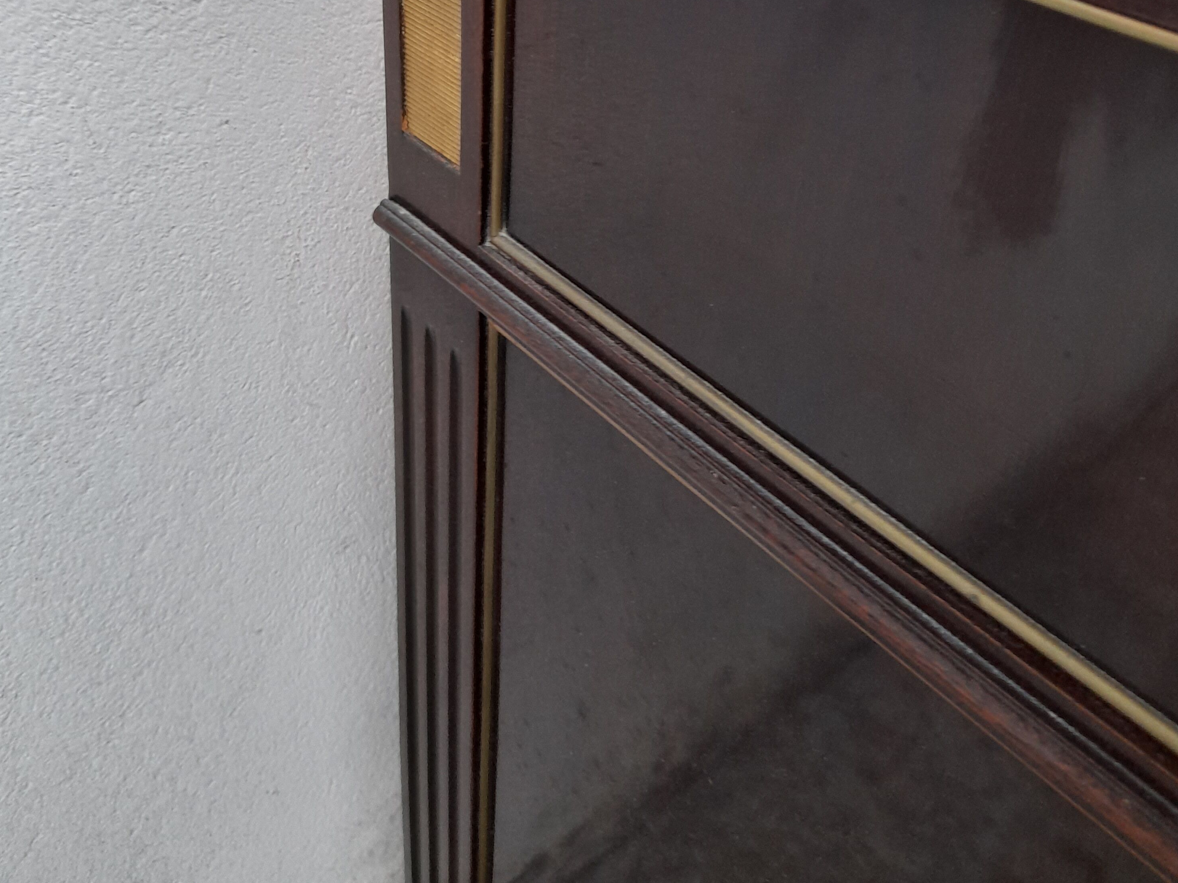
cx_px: 593
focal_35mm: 34
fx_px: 1157
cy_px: 91
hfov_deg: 54.0
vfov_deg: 38.9
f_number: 2
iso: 250
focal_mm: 4.6
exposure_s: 1/60
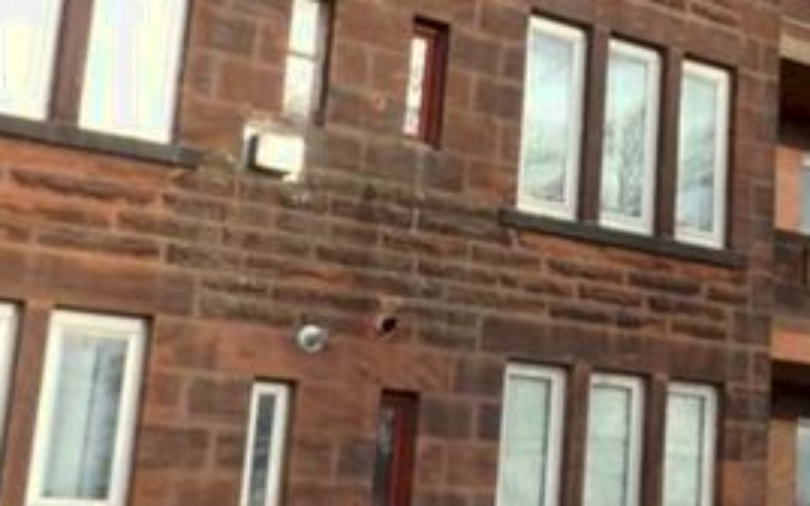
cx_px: 900
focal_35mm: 69
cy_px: 191
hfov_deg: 27.2
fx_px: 1523
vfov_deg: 18.8
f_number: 3
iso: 125
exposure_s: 1/400
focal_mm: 4.5
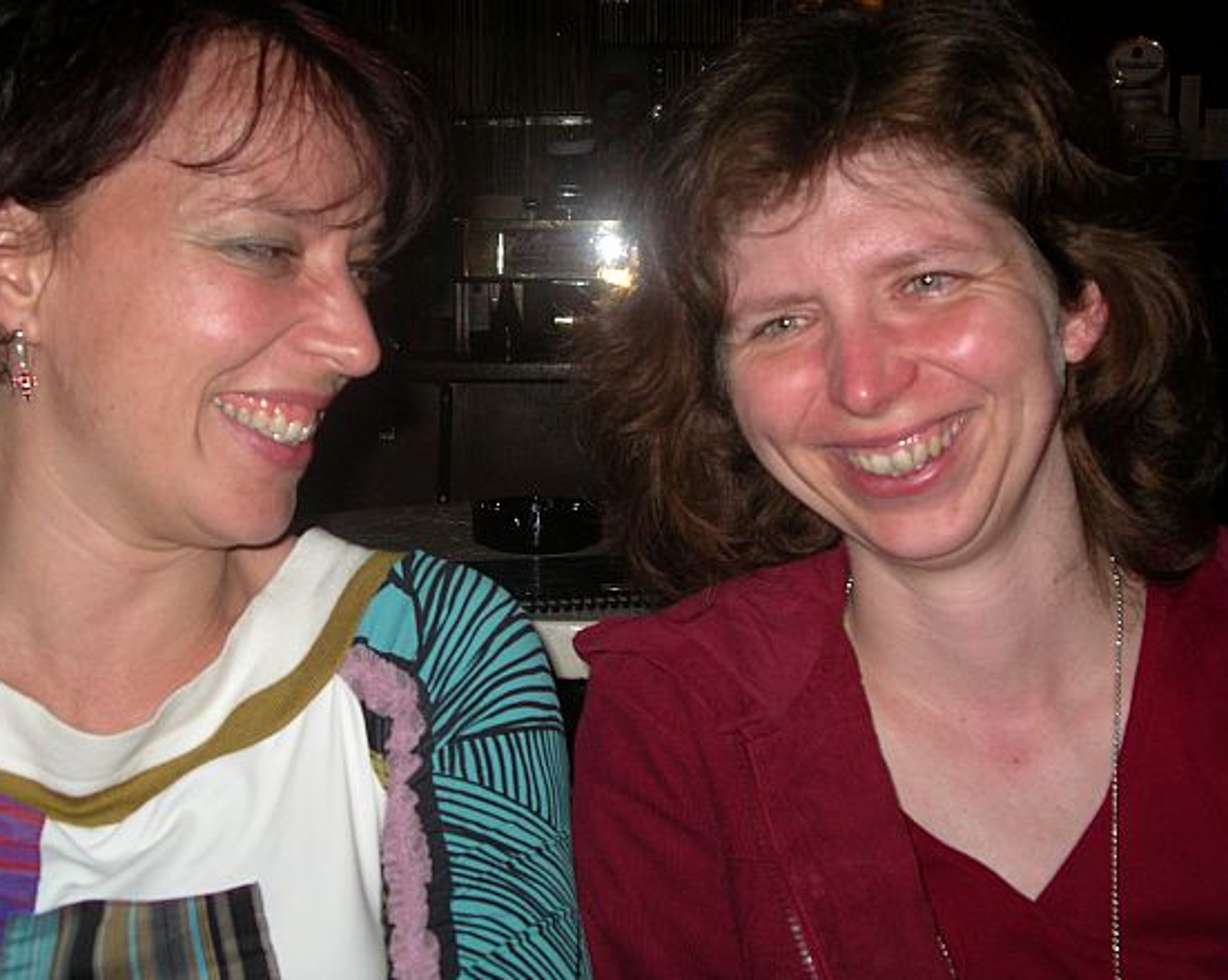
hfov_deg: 32.0
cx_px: 575
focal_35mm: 59
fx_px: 2143
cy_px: 463
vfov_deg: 25.8
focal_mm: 10.9
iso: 200
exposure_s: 1/40
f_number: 3.2
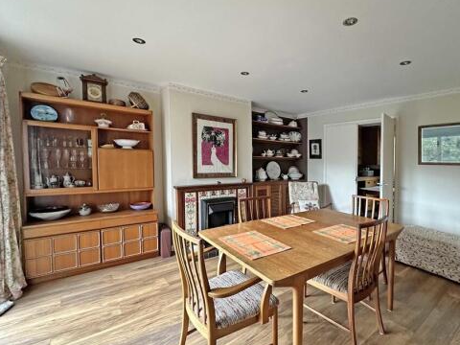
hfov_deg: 90.6
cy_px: 181
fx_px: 226
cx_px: 256
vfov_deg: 74.7
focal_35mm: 17
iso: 320
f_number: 2.2
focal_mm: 2.22
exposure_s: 1/50
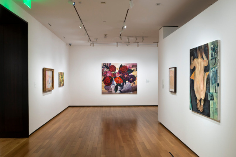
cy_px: 78
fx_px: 210
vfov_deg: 41.1
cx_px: 118
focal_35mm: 32
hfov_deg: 58.7
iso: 400
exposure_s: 1/6
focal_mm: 32
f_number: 8
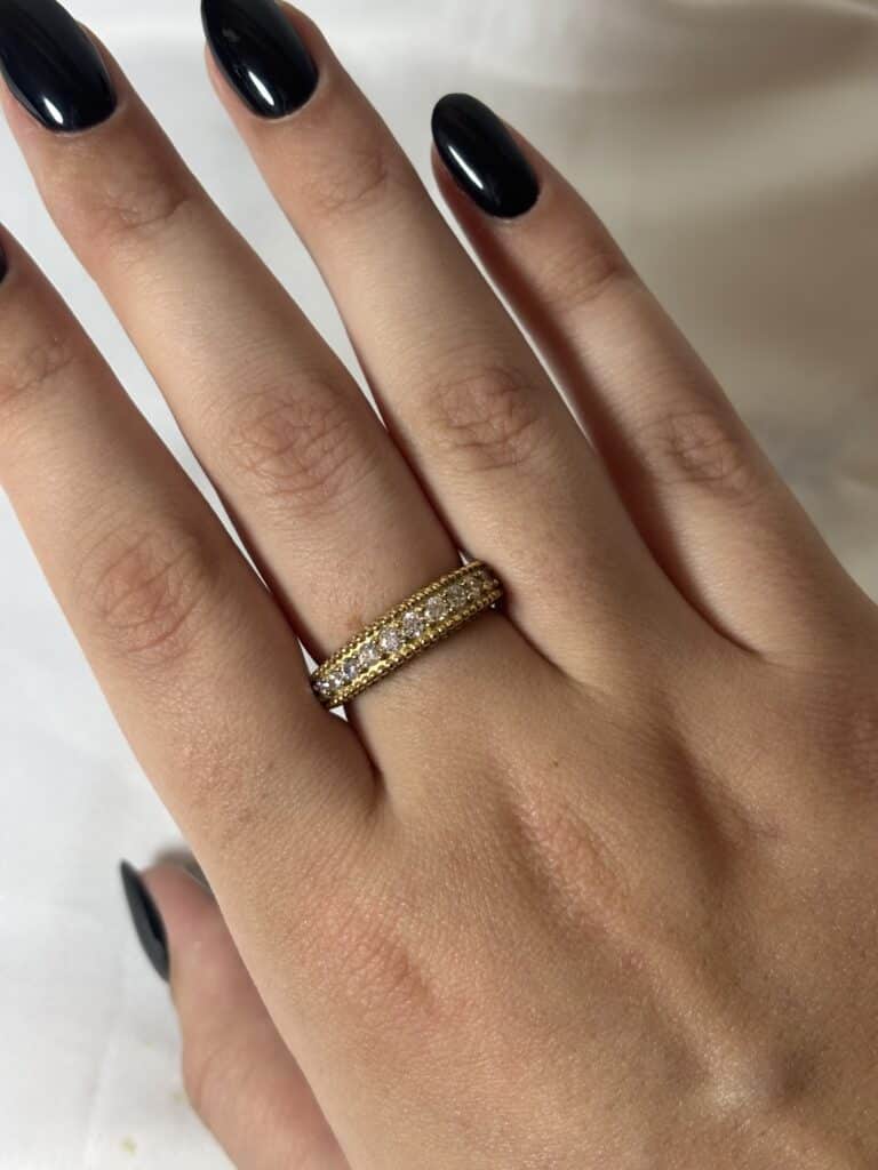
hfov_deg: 28.0
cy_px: 585
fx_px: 1759
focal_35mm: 52
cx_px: 439
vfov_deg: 36.8
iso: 32
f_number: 1.6
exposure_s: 1/100
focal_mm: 5.96
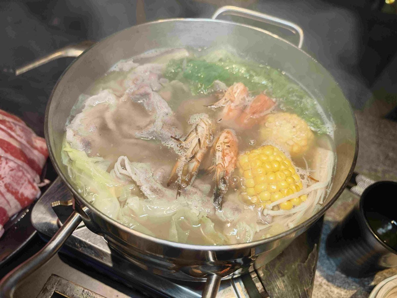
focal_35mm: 23
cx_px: 198
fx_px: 264
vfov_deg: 58.9
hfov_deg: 73.9
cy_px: 149
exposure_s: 1/121
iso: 400
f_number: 2
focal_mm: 8.72
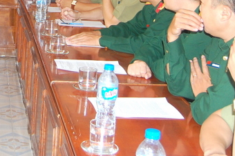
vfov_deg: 13.6
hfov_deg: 20.5
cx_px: 10
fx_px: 633
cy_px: -47
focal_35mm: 97
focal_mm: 22
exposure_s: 1/60
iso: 400
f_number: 3.8
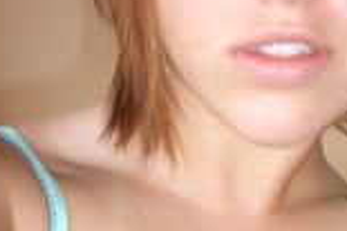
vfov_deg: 14.5
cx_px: 304
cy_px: 161
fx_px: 905
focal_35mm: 94
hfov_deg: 21.3
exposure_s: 1/50
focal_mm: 5.8
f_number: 2.6
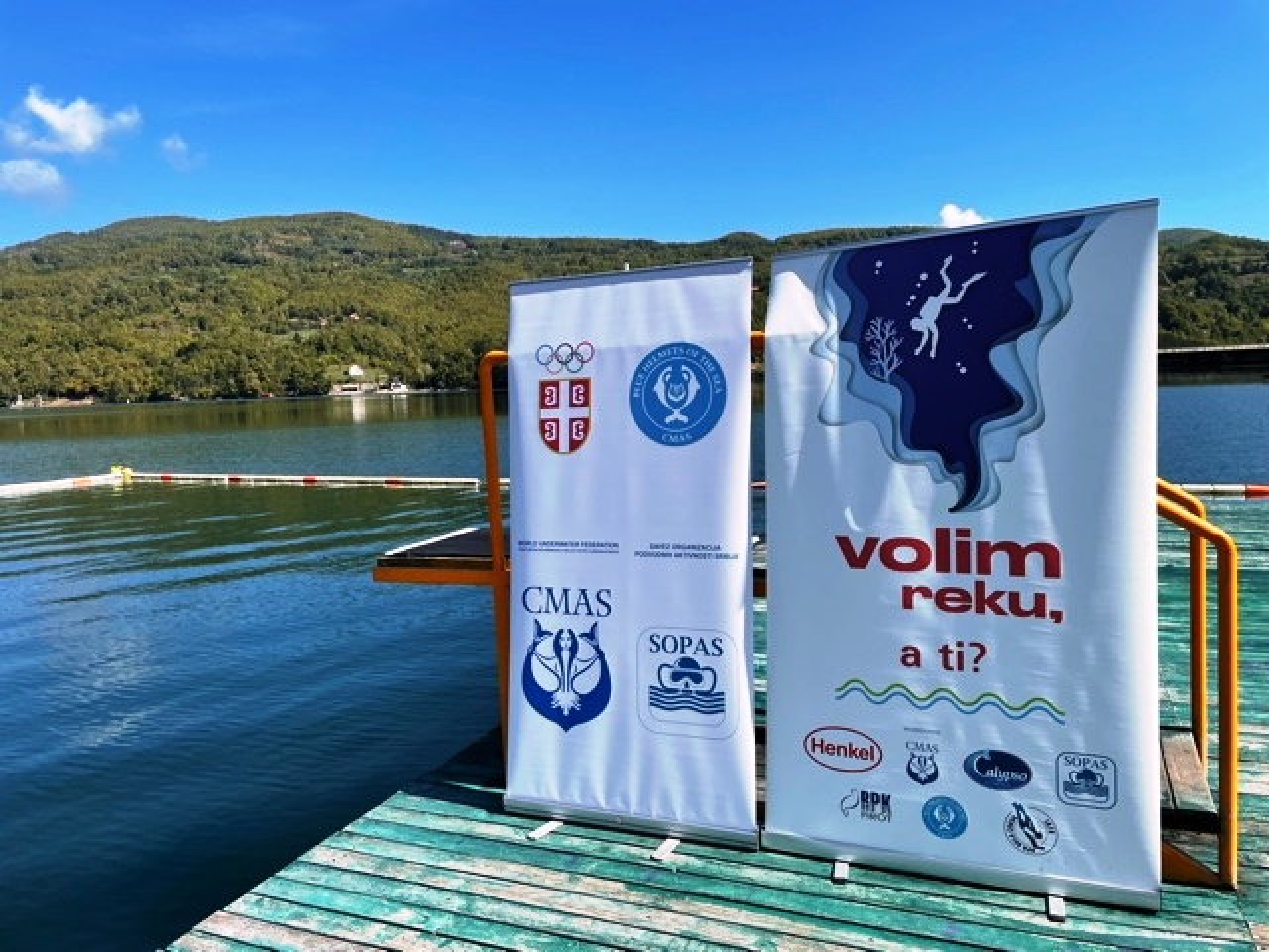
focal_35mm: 26
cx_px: 634
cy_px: 476
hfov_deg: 67.3
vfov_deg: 53.1
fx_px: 953
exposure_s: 1/3125
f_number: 1.6
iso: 32
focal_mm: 4.2
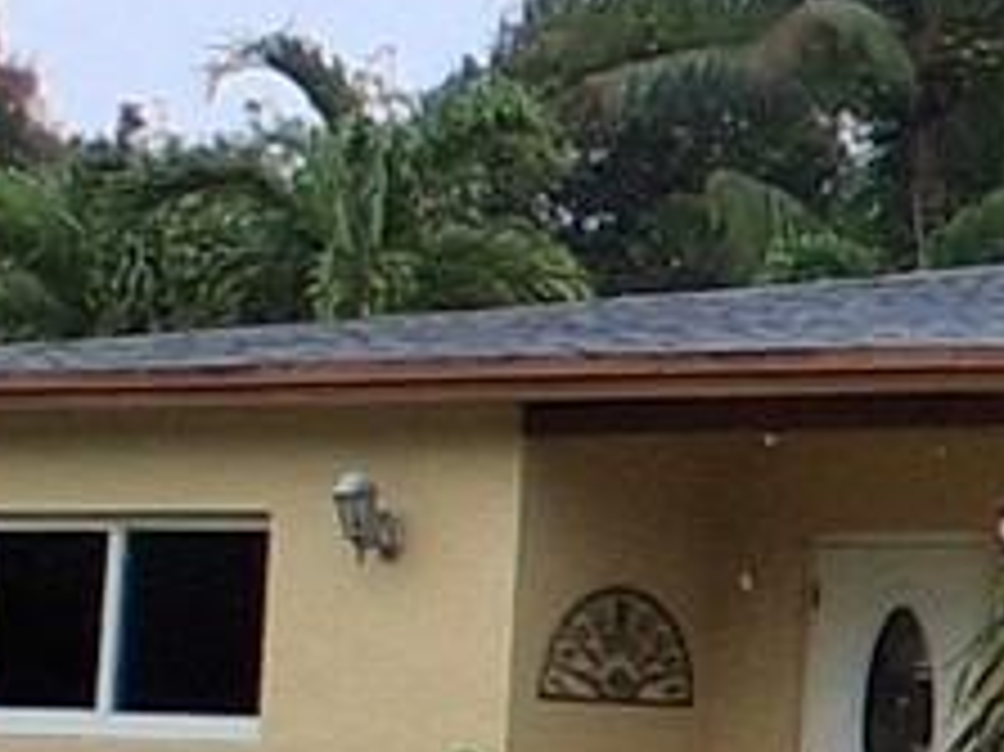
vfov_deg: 12.1
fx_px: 3537
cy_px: 446
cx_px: 1810
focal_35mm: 122
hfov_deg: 14.3
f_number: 2.2
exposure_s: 1/1323
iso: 50
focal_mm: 1.4
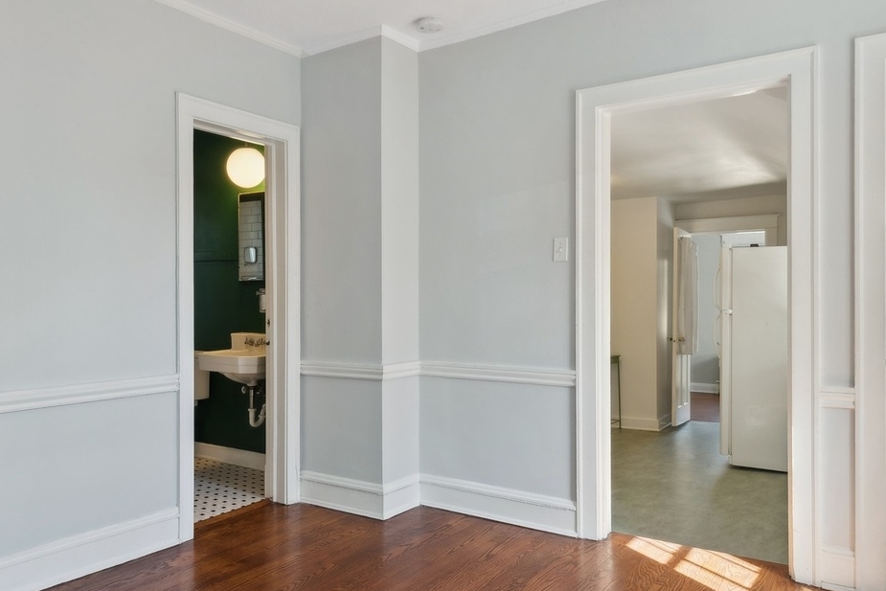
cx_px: 339
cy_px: 340
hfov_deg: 64.6
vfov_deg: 46.3
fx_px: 689
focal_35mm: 28
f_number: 8
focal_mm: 16
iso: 320
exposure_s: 1/30
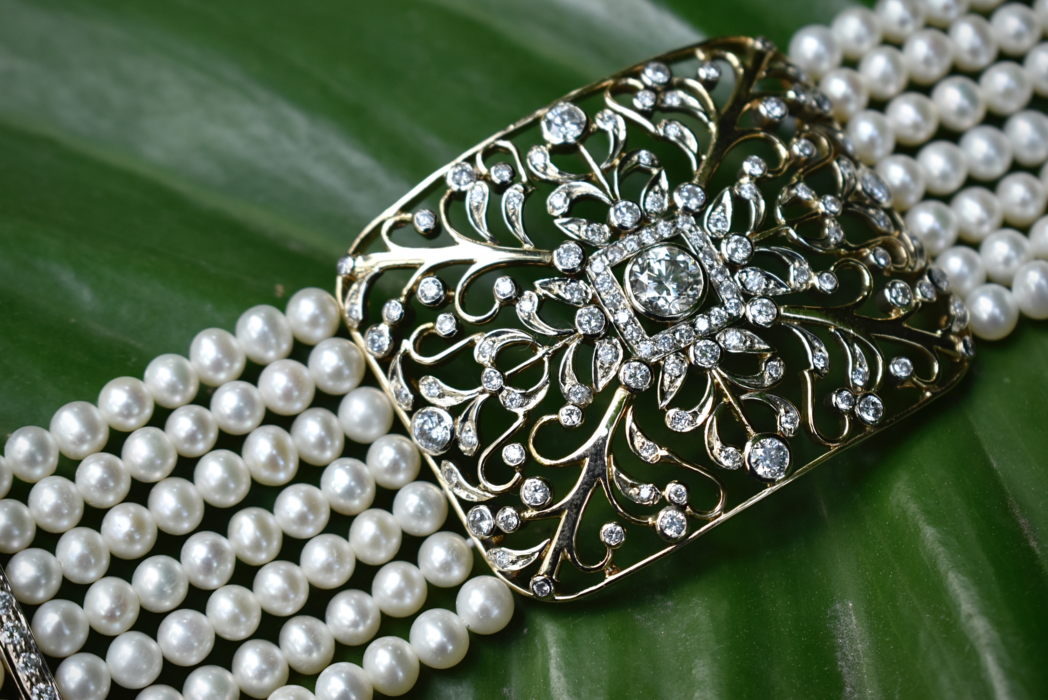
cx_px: 524
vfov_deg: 16.6
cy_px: 350
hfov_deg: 24.6
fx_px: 2403
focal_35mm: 82
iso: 400
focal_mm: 55
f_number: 7.1
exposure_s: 1/200
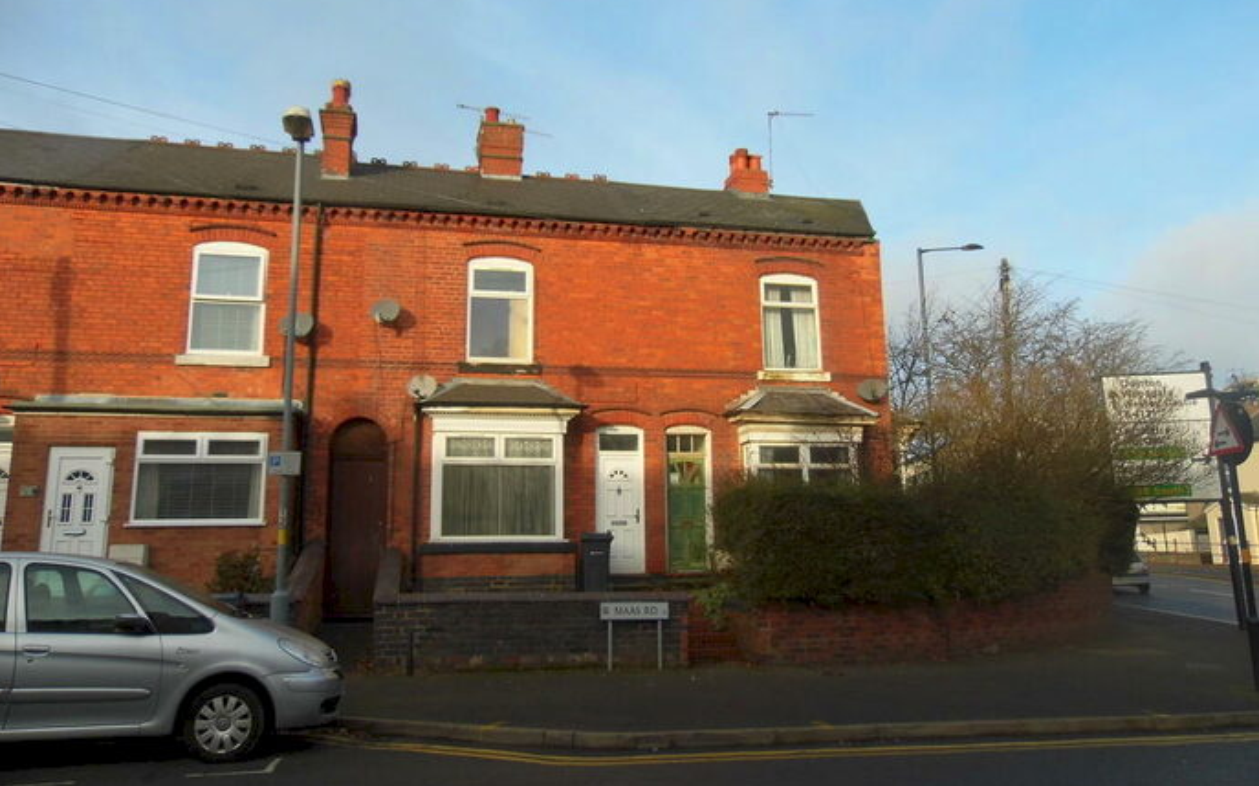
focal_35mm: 27
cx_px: 625
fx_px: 926
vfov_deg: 46.0
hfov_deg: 68.4
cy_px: 380
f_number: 3
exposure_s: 1/800
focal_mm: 4.5
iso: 100
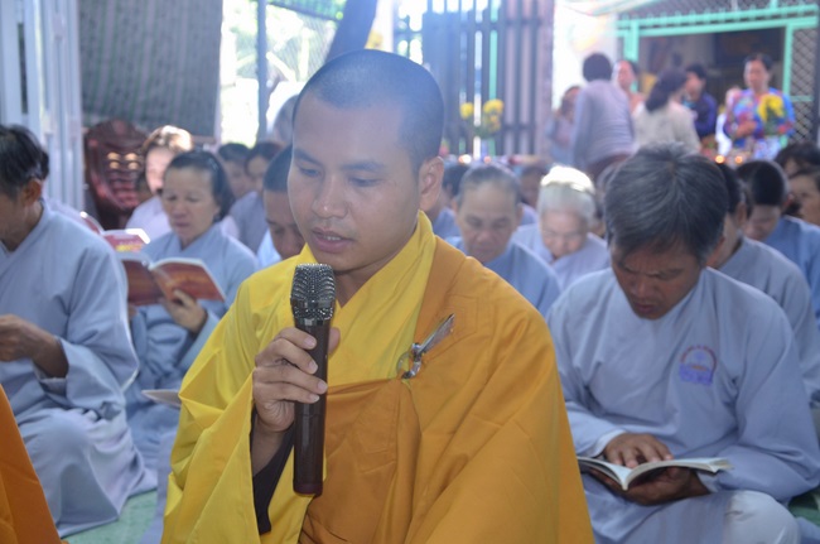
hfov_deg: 37.9
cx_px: 410
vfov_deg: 25.7
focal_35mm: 52
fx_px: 1194
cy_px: 272
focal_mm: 35
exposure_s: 1/60
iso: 800
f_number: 5
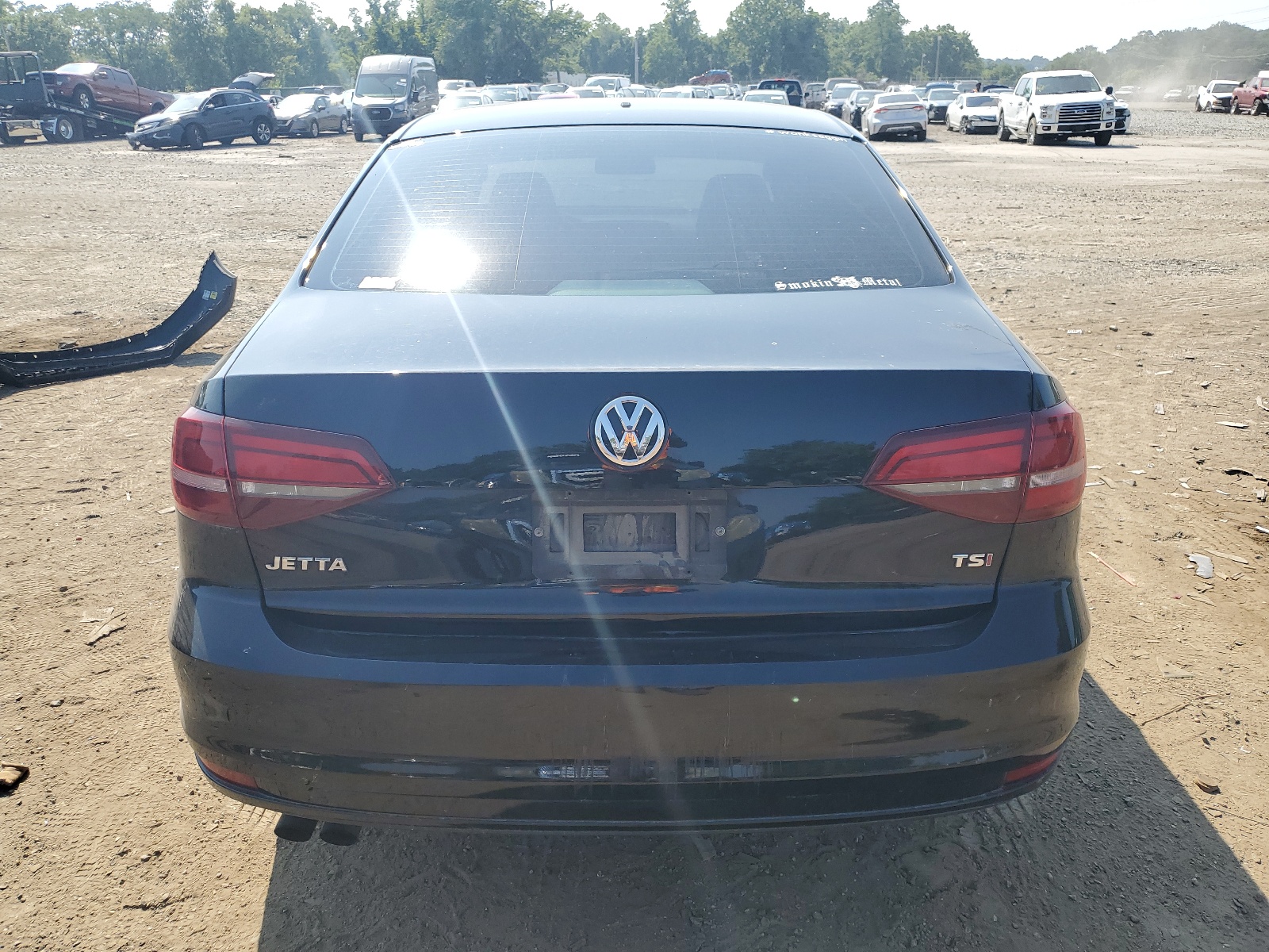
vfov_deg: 53.1
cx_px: 634
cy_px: 476
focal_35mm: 26
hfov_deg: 67.3
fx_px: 953
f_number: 1.5
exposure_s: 1/1667
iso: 50
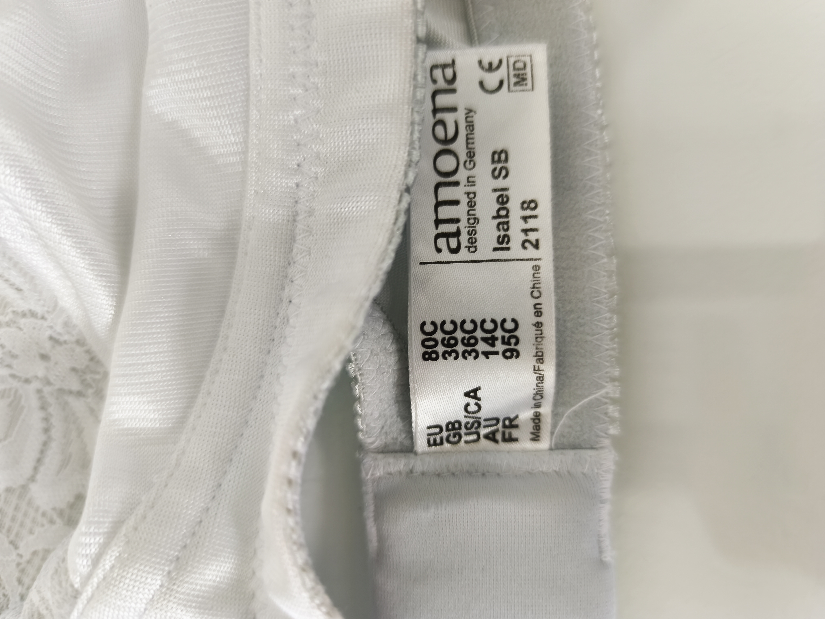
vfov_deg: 58.9
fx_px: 548
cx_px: 412
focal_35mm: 23
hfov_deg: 73.9
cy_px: 310
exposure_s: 1/30
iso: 64
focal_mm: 6.14
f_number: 1.65
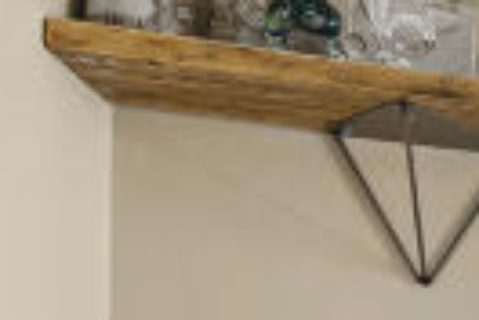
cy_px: 742
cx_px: 1804
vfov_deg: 9.9
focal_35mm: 124
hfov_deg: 8.8
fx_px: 1650
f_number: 9
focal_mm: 16
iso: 400
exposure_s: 1/3
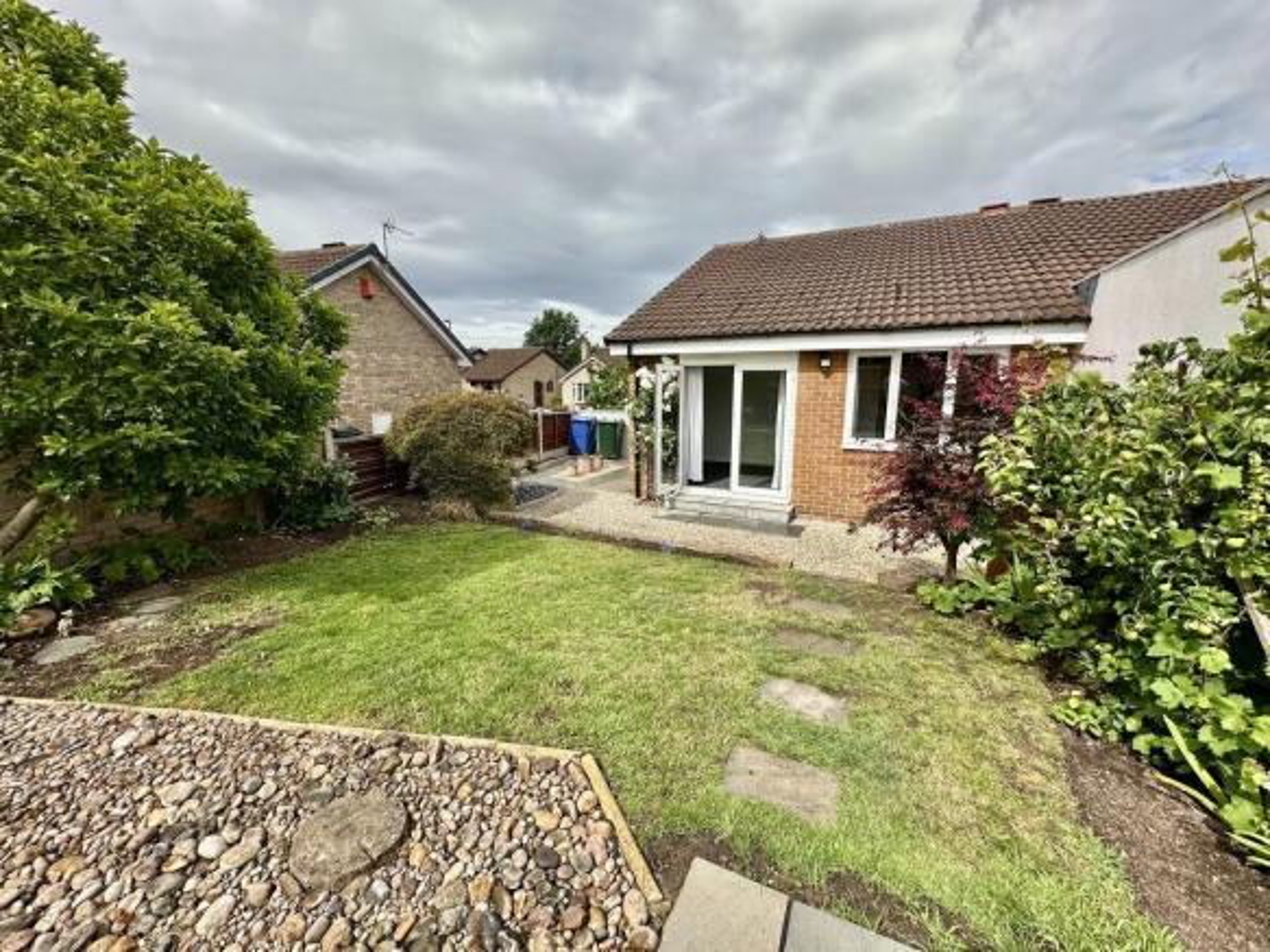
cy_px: 476
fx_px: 514
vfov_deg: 85.7
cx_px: 635
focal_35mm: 14
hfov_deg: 102.1
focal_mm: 2.22
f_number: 2.2
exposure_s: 1/1795
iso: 50
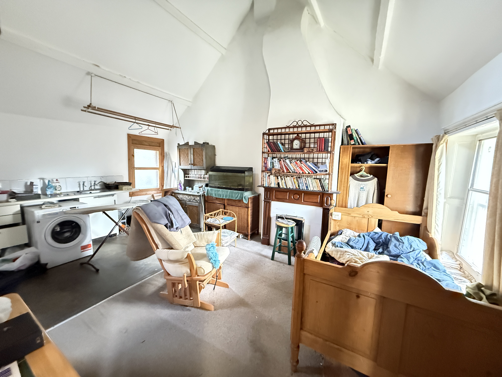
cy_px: 188
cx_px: 251
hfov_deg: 102.1
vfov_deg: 85.7
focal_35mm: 14
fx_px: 203
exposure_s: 1/25
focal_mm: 2.22
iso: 1250
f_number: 2.2
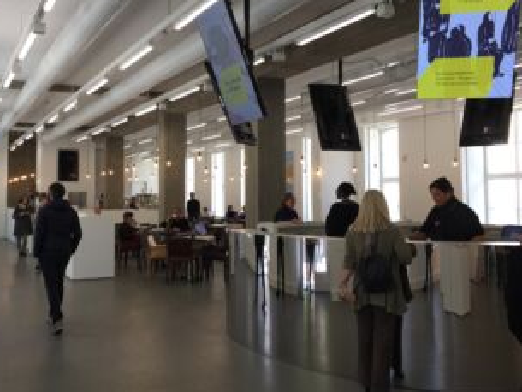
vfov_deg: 37.6
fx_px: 573
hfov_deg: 48.6
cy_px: 161
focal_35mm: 38
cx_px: 207
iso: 50
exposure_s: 1/100
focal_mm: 4.15
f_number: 2.2
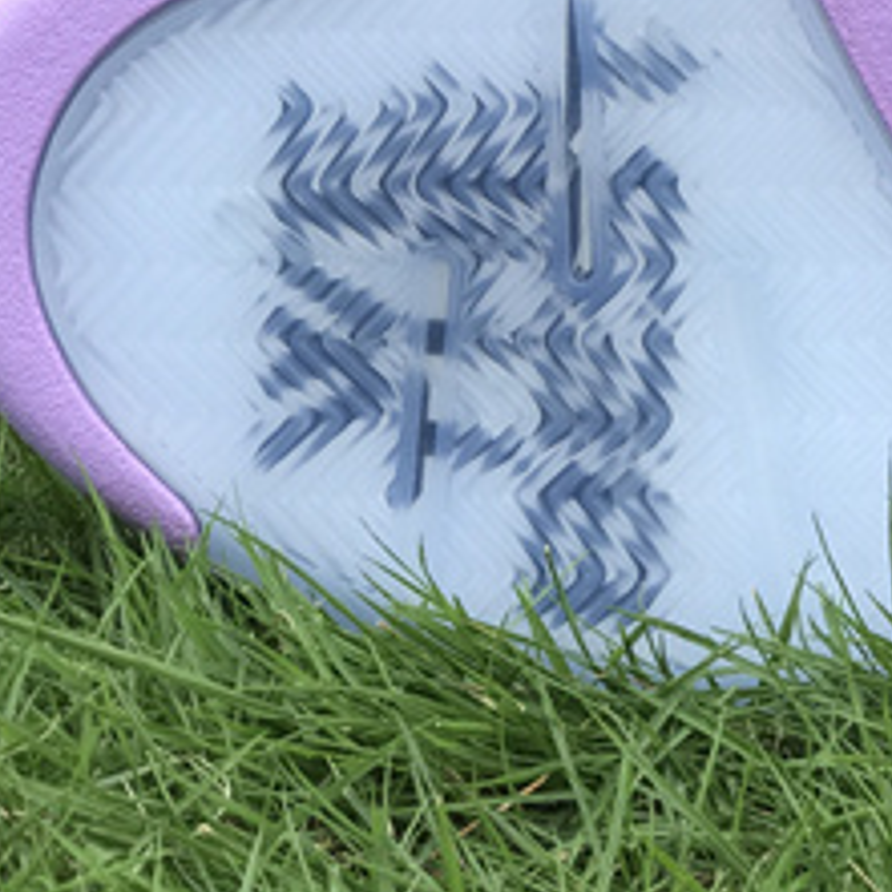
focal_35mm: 169
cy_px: -212
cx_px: 953
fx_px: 4927
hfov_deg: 10.2
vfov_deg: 10.2
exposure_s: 1/264
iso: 20
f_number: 2.8
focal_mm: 6.6
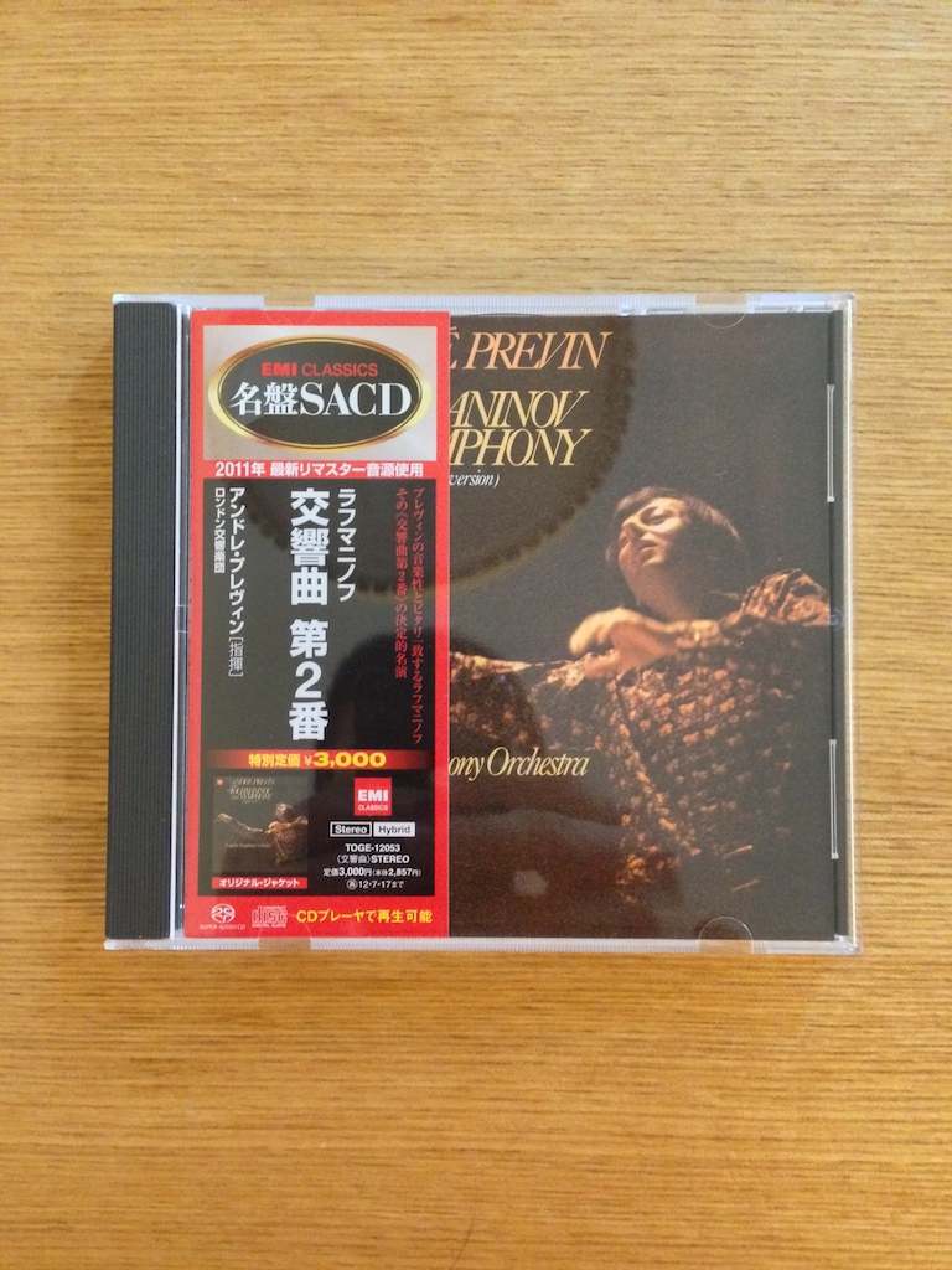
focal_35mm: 33
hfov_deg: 42.9
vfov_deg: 55.4
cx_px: 476
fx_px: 1210
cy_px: 635
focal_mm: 4.12
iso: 800
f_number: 2.4
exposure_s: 1/15
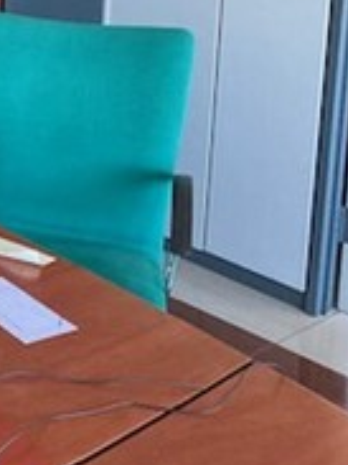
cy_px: -76
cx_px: -211
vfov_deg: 20.1
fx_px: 1235
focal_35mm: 92
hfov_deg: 14.7
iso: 320
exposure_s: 1/60
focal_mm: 3.99
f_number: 1.8
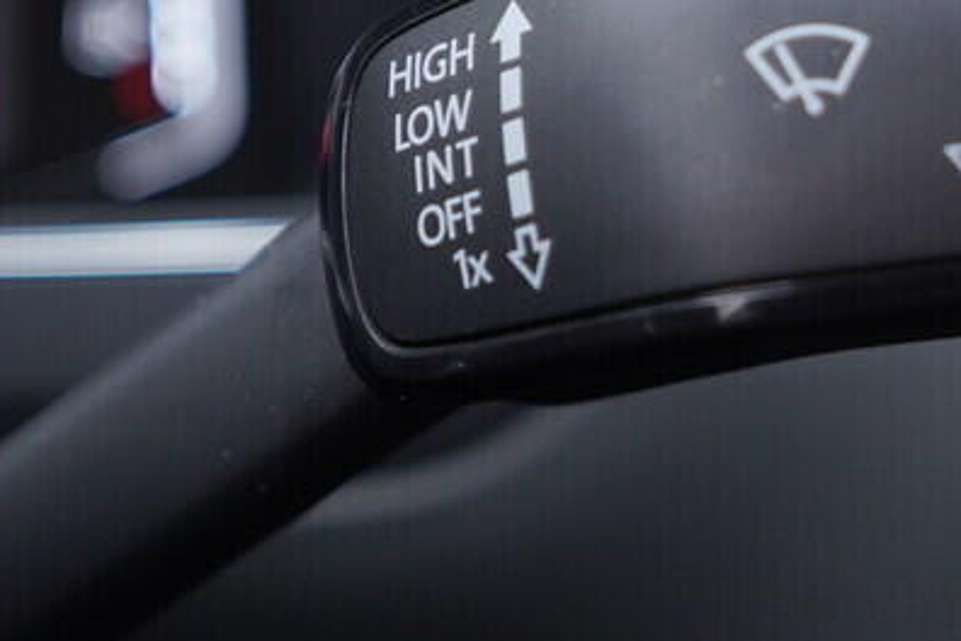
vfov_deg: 14.7
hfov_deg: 21.7
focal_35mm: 93
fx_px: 2482
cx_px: 750
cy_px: 166
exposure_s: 1/40
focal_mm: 24
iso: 200
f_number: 2.8
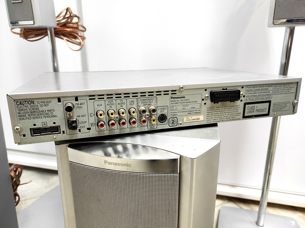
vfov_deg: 54.8
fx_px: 220
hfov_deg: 69.4
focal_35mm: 25
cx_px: 152
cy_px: 114
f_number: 1.89
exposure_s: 1/33
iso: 671
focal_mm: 5.43
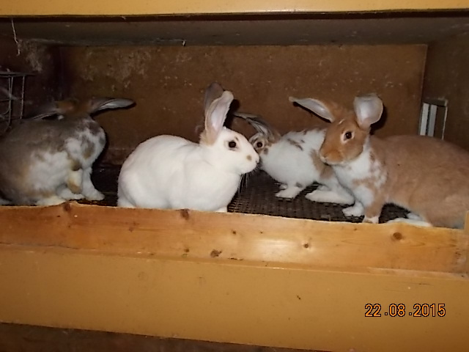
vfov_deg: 46.8
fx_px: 406
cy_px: 176
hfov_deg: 60.0
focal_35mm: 30
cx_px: 234
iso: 200
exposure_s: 1/25
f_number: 3.4
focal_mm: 5.3
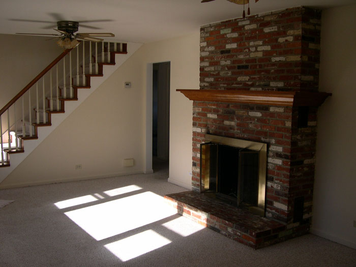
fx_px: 391
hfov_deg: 49.0
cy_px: 134
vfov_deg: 37.7
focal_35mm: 38
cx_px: 178
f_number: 2.8
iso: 100
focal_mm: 8
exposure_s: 1/309
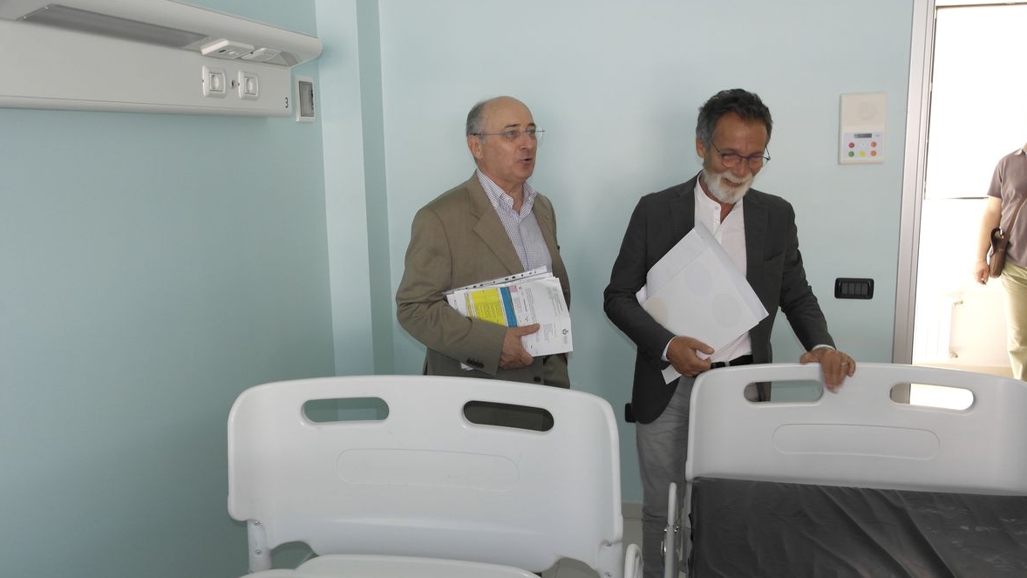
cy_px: 302
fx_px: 872
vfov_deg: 36.7
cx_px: 513
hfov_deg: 61.0
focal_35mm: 32
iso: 400
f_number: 3.5
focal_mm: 20
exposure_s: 1/80
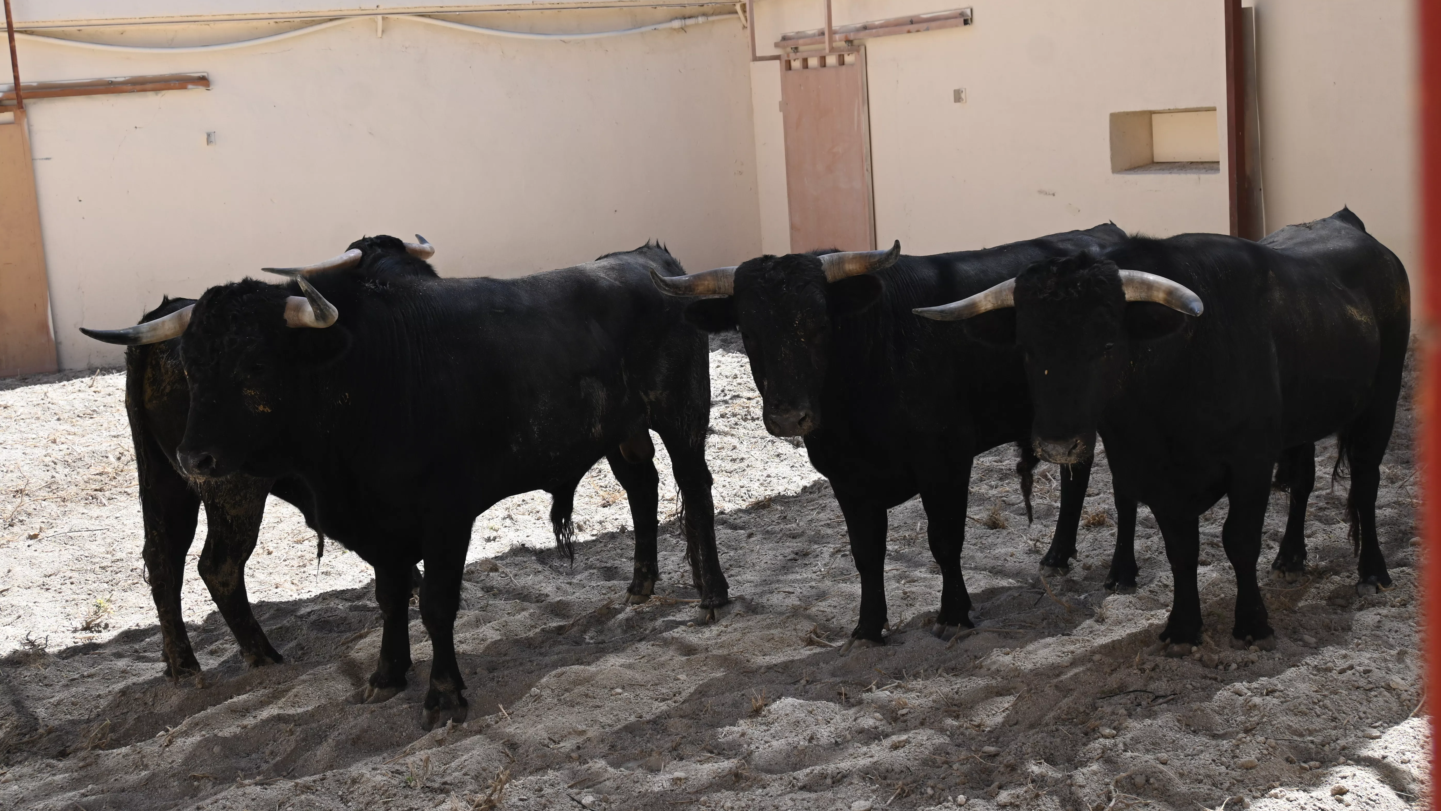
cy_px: 367
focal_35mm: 43
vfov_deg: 27.5
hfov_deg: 47.1
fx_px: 1653
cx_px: 720
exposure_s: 1/250
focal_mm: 27.5
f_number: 5.6
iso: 100
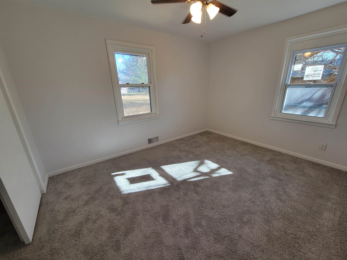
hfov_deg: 106.2
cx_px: 174
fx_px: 130
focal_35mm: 13
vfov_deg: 89.9
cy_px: 130
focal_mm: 2.2
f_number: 2.2
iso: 100
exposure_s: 1/120
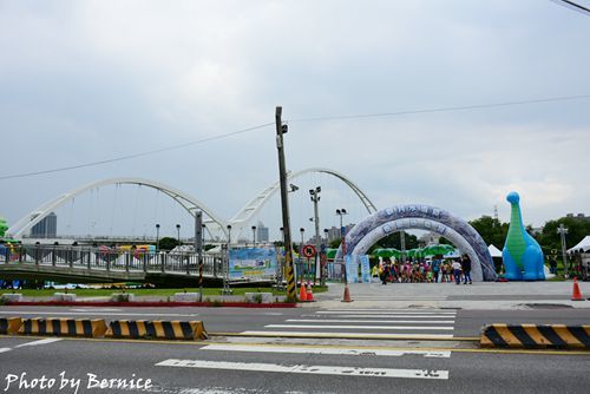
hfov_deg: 61.9
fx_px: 492
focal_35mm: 30
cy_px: 197
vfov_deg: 43.7
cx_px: 295
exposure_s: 1/640
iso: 100
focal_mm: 20
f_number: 5.6
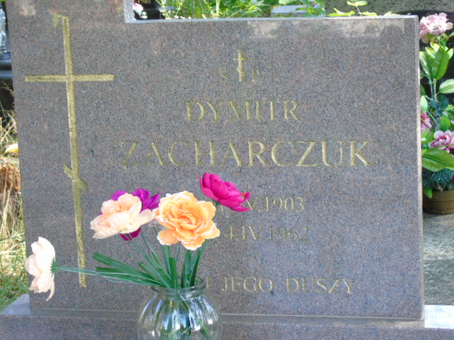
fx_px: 1416
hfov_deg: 18.2
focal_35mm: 108
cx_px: 227
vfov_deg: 13.7
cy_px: 170
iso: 320
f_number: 4.4
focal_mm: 19
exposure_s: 1/60
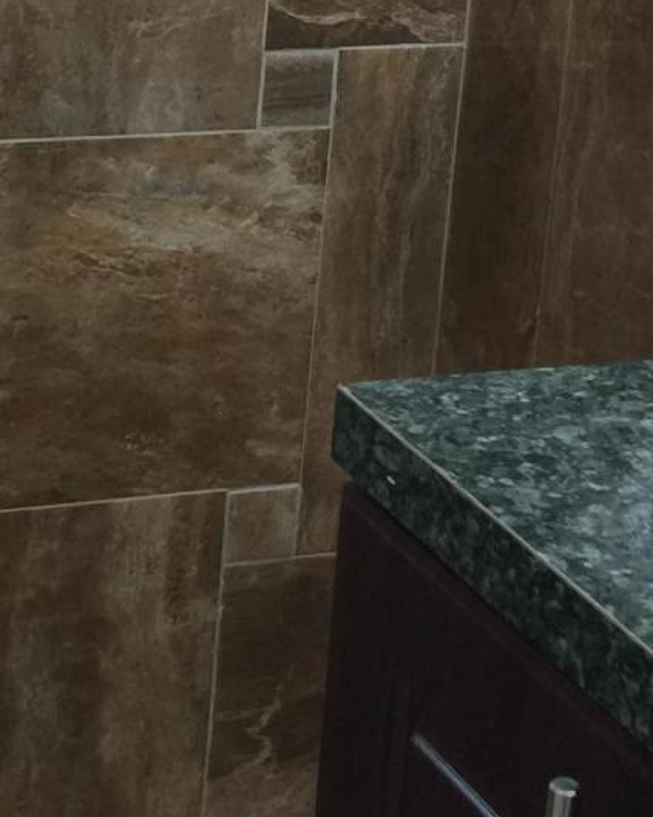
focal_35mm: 107
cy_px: -6
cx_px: 59
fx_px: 2586
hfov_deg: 14.2
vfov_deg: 17.5
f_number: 2.2
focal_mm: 4.15
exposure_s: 1/15
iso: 40
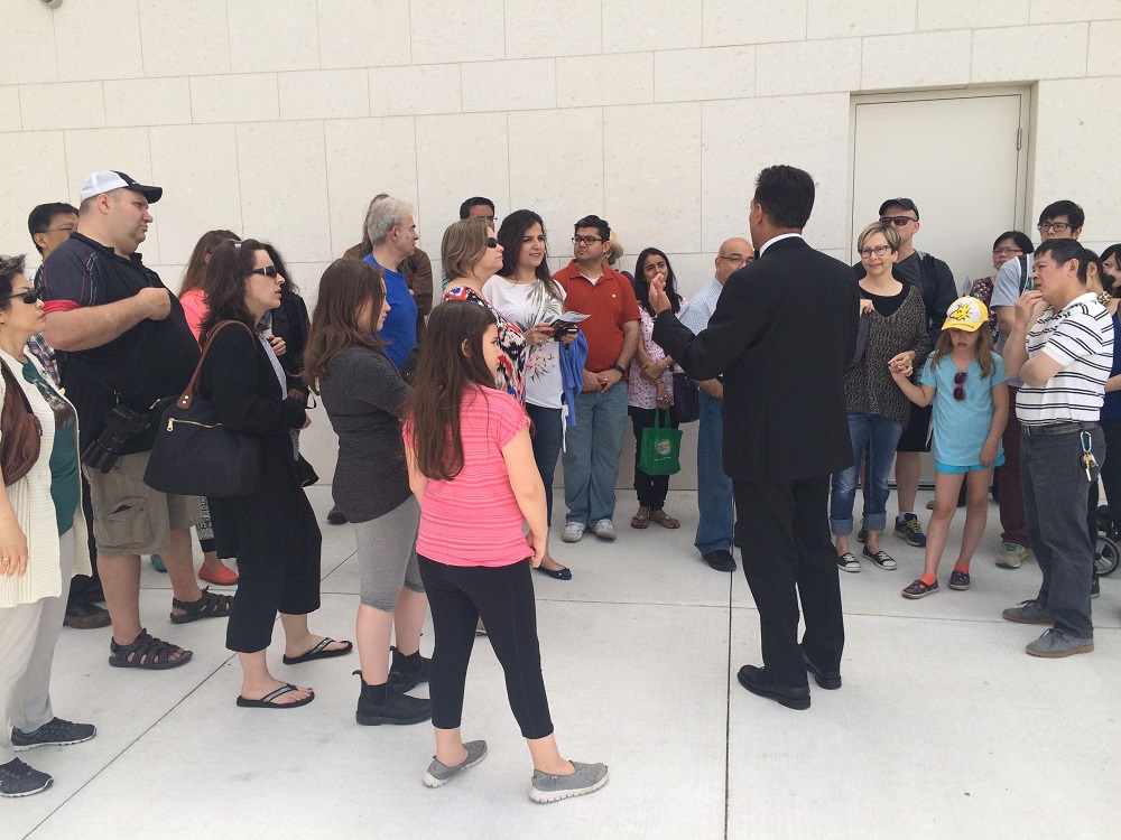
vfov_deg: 48.2
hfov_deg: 61.7
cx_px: 560
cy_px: 420
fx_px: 939
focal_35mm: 29
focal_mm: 4.15
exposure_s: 1/1368
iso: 32
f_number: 2.2
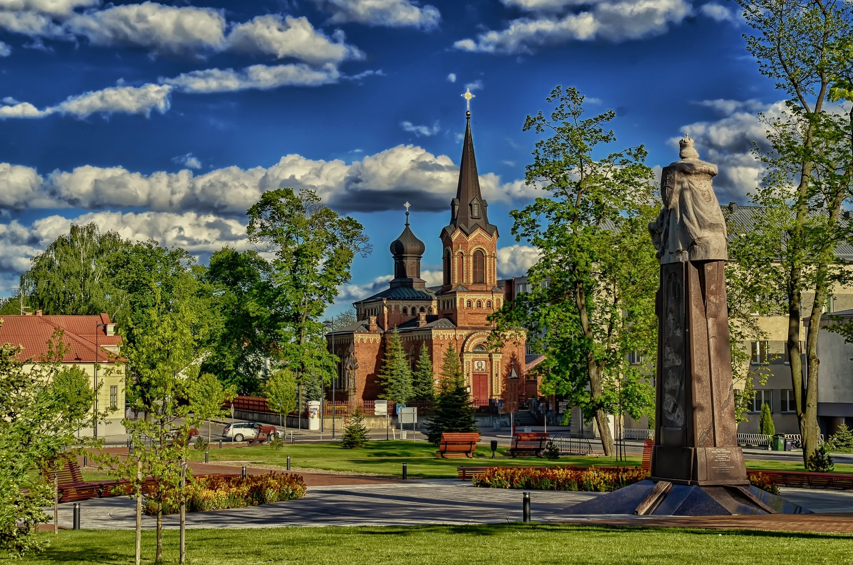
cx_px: 426
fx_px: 1596
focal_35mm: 68
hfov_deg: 29.9
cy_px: 282
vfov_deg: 20.1
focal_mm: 45
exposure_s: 1/400
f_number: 8
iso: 100
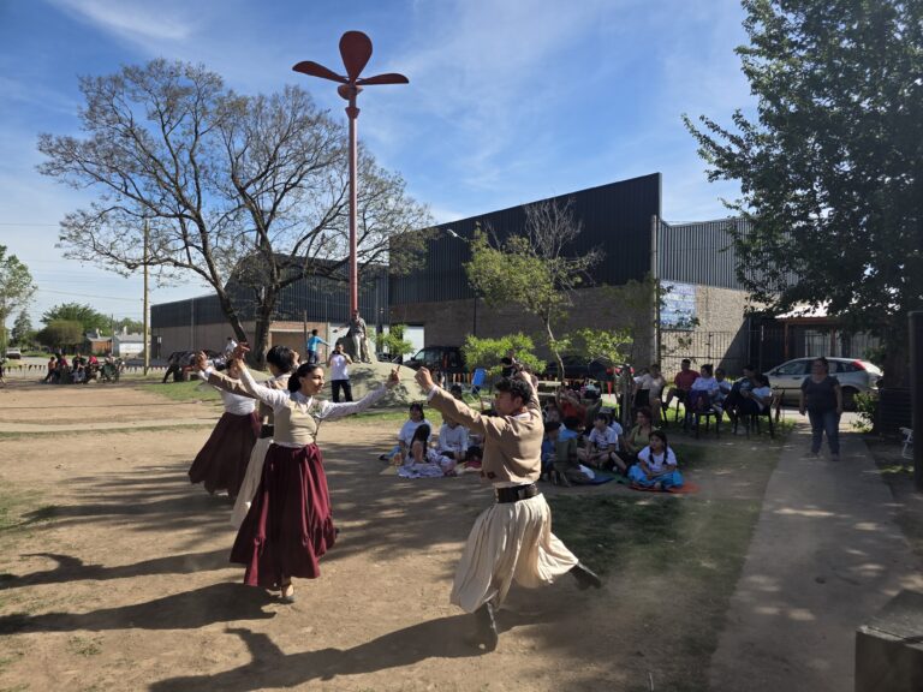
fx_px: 613
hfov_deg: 73.9
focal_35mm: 23
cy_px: 346
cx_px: 462
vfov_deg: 58.9
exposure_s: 1/4434
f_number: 1.7
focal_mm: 6.3
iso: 80
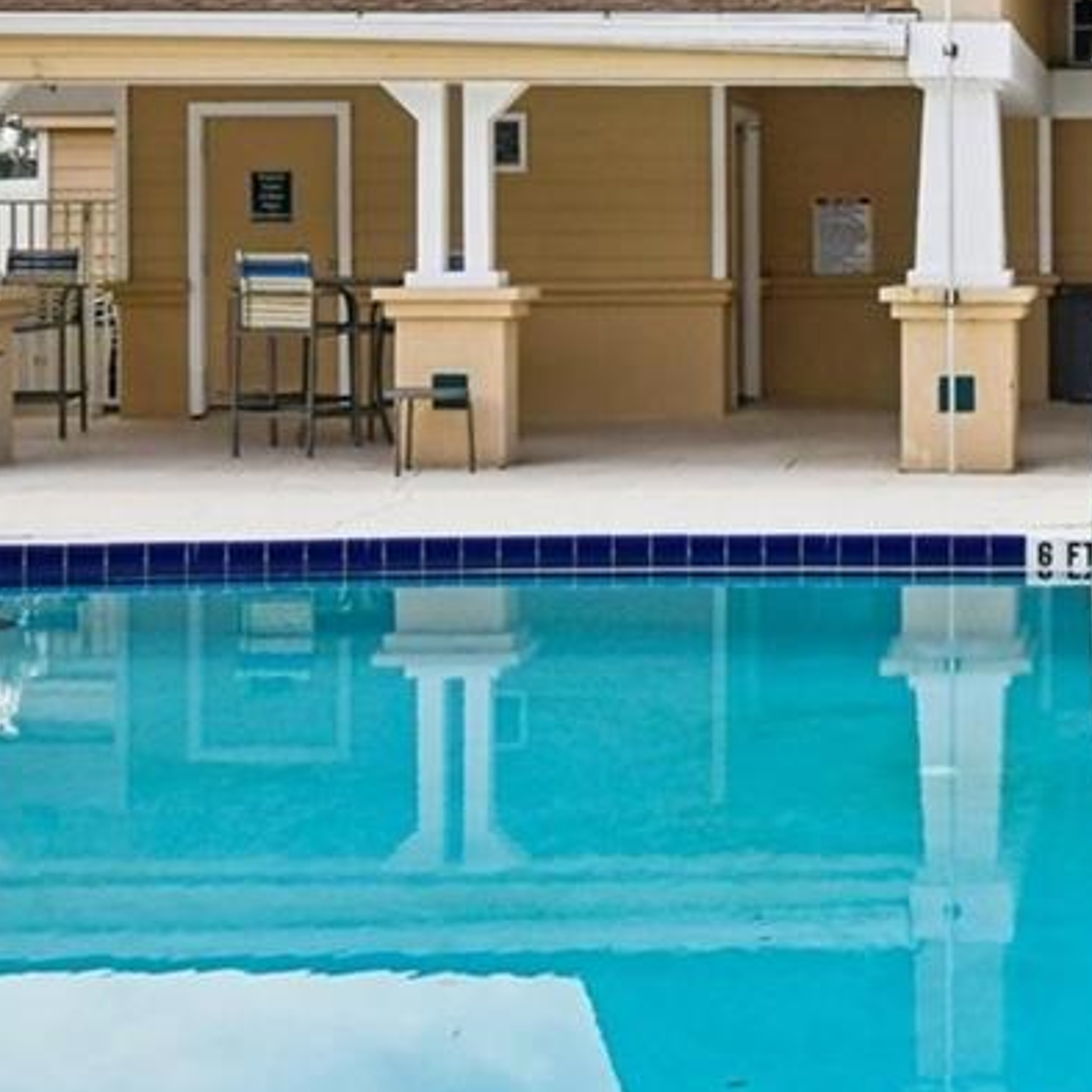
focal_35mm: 69
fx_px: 2463
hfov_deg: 23.6
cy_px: 158
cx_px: 1175
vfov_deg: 24.4
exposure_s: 1/800
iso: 400
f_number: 8
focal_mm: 20
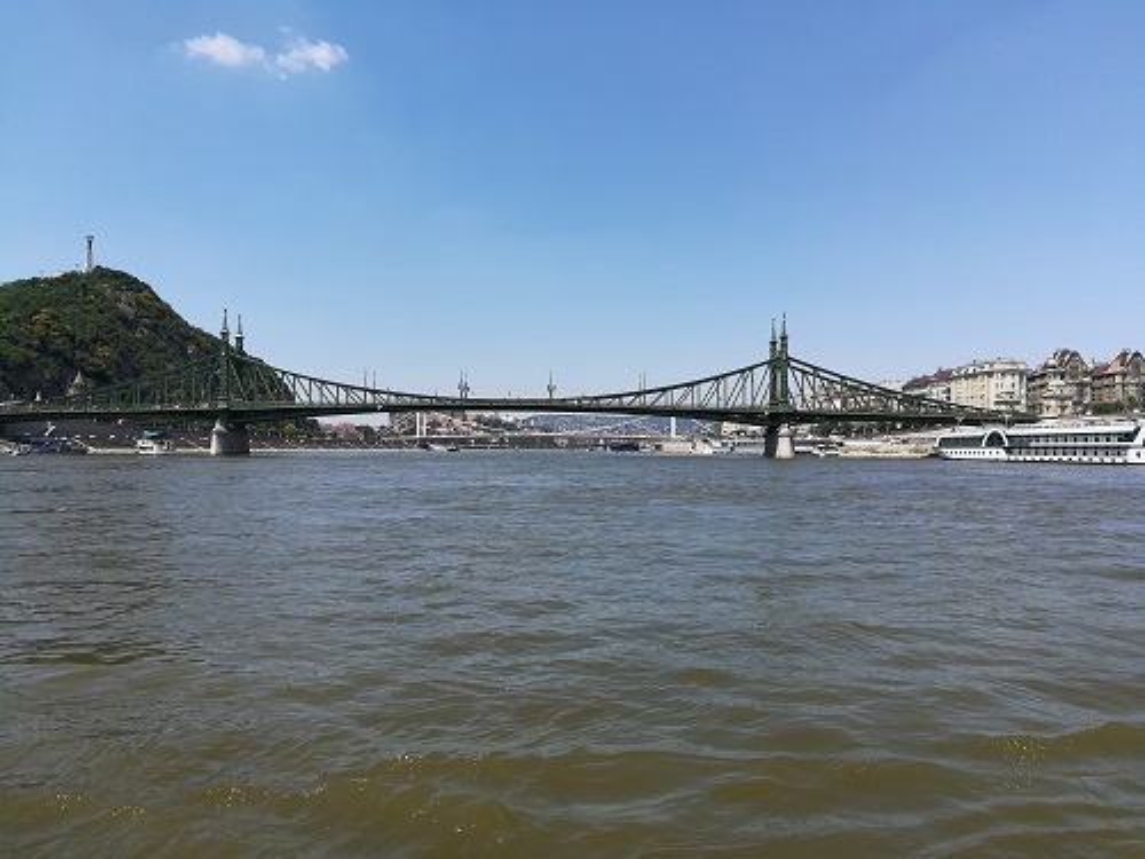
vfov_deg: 53.1
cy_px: 430
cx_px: 572
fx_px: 860
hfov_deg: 67.3
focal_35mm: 26
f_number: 2.2
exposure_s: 1/1101
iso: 50
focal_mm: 3.83
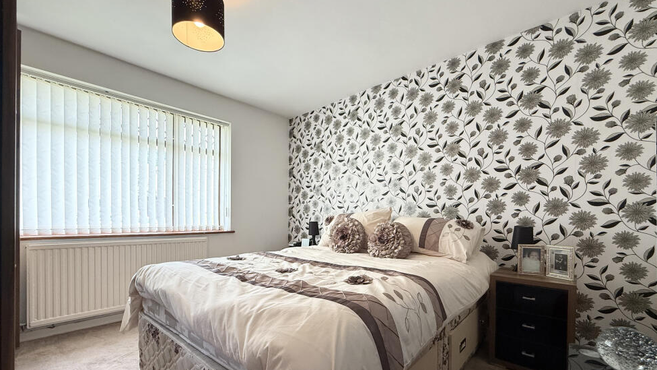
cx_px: 331
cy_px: 223
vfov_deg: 66.4
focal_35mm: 16
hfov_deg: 99.4
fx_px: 279
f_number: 2.2
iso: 160
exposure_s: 1/100
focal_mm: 2.22
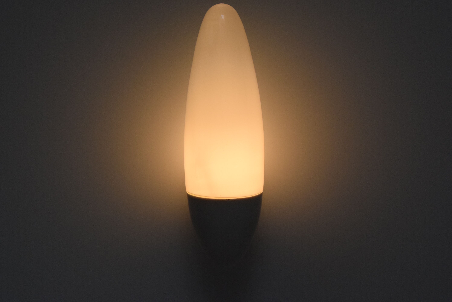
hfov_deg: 42.3
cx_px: 226
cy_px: 151
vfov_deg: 29.0
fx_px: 584
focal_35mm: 46
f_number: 11
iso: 1600
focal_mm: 31
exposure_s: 1/500
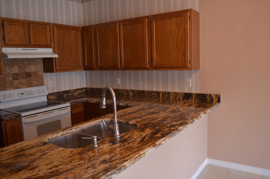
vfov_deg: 43.4
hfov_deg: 62.0
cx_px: 135
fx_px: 225
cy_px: 90
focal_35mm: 30
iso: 1000
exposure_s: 1/160
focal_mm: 20
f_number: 3.8
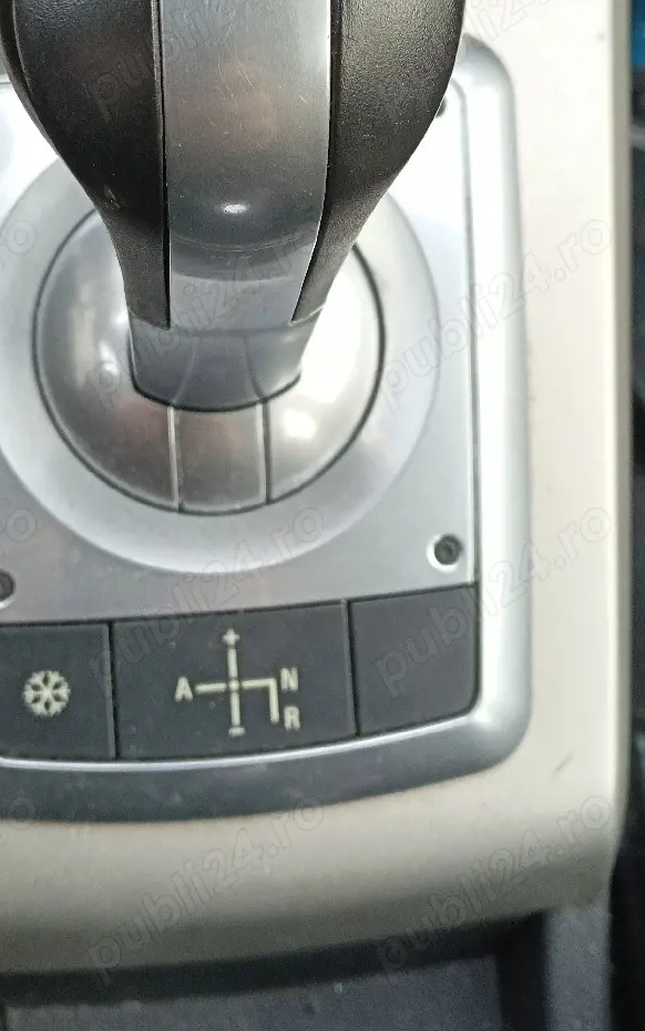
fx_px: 1153
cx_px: 278
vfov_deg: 47.5
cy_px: 352
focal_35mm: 41
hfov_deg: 31.2
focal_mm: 3.98
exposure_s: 1/50.3
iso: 80
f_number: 1.8
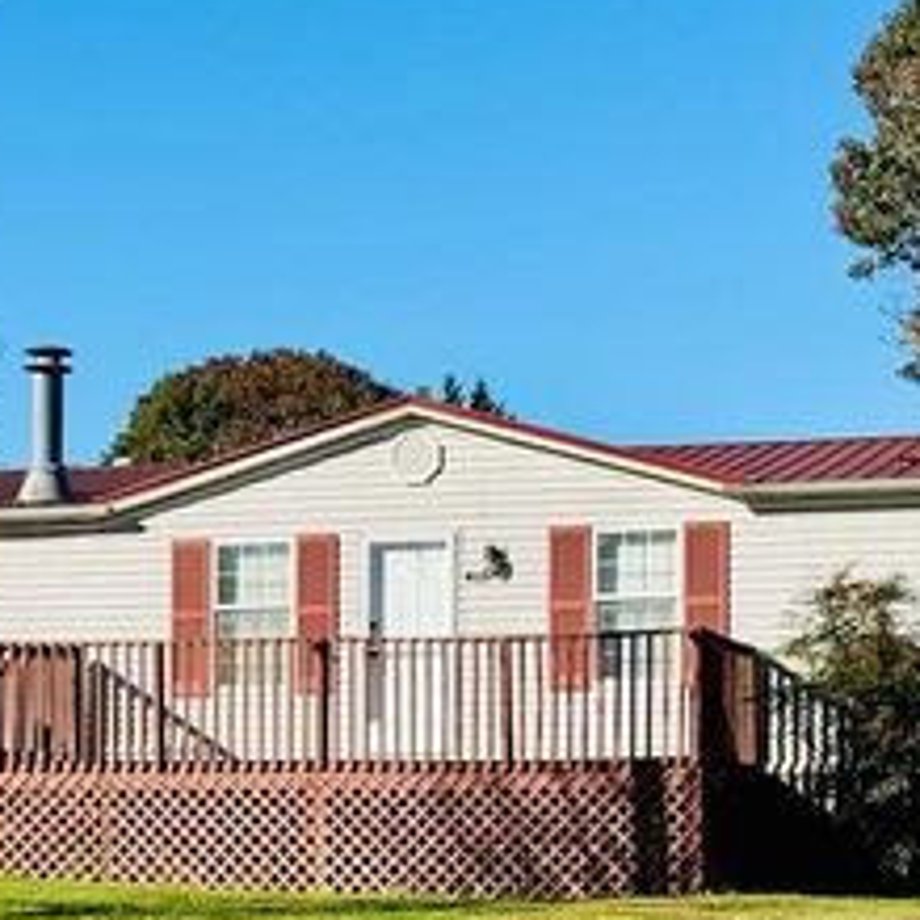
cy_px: 714
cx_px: 407
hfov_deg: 17.6
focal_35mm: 99
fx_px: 2977
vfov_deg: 17.4
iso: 64
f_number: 1.78
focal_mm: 6.76
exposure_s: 1/5208
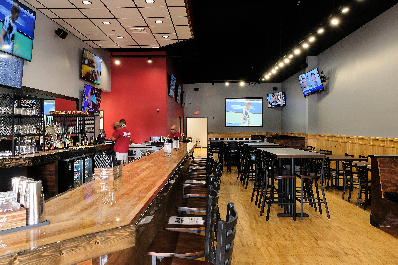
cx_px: 199
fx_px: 321
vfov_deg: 45.0
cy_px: 132
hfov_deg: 63.7
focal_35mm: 29
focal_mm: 19.2
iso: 500
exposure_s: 1/2.8
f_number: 10
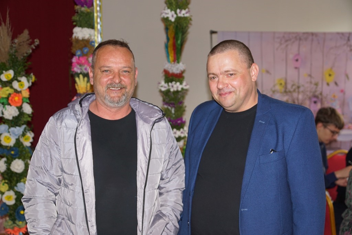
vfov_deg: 29.9
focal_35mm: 45
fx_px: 440
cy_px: 118
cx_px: 176
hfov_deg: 43.6
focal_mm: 30
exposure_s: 1/160
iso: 400
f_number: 2.8
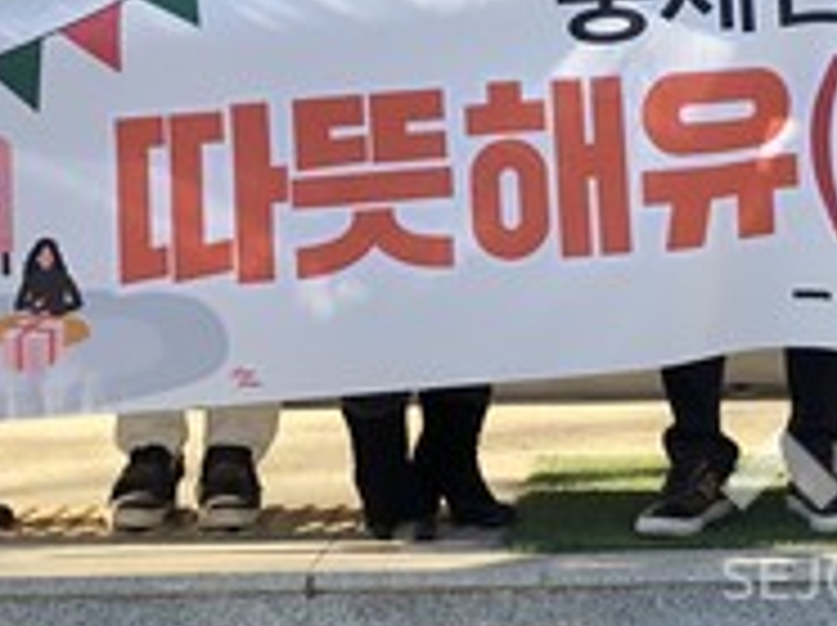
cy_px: -320
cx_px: 1044
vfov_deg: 8.6
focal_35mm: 168
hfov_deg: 11.5
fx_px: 4057
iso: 16
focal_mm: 6
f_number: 2.4
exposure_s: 1/152
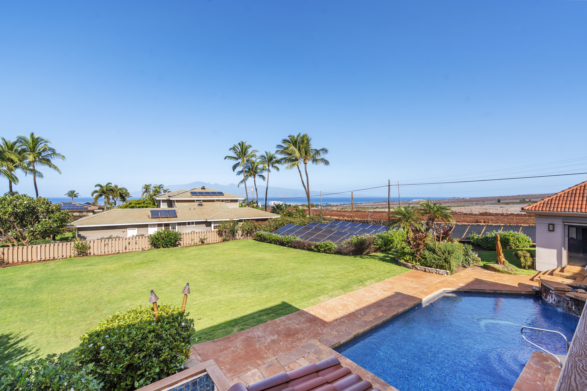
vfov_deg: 73.7
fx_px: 261
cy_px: 196
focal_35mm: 16
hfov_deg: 96.7
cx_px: 294
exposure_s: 1/80
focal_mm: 16
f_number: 8
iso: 100
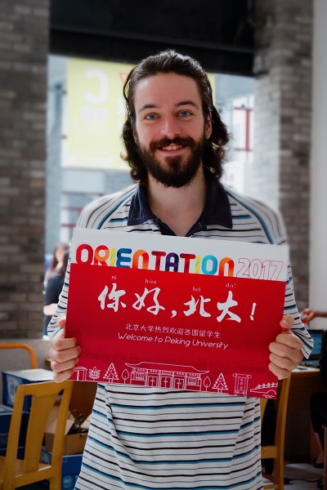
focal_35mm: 75
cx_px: 164
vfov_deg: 27.0
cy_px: 245
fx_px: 1022
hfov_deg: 18.2
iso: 640
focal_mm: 50
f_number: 5.6
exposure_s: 1/105
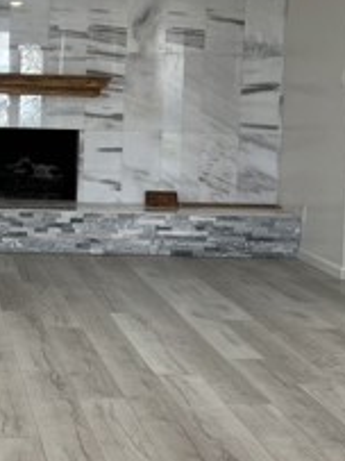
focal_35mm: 82
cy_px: 152
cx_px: -5
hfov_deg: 17.5
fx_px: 1091
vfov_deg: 23.7
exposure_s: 1/120
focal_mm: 5.7
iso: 50
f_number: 1.5
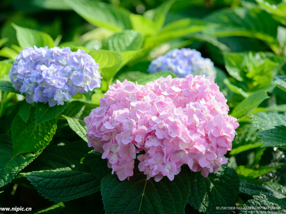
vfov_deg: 8.8
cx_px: 126
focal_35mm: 168
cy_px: 107
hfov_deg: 11.8
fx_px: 1388
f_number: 5
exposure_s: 1/160
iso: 200
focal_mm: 155
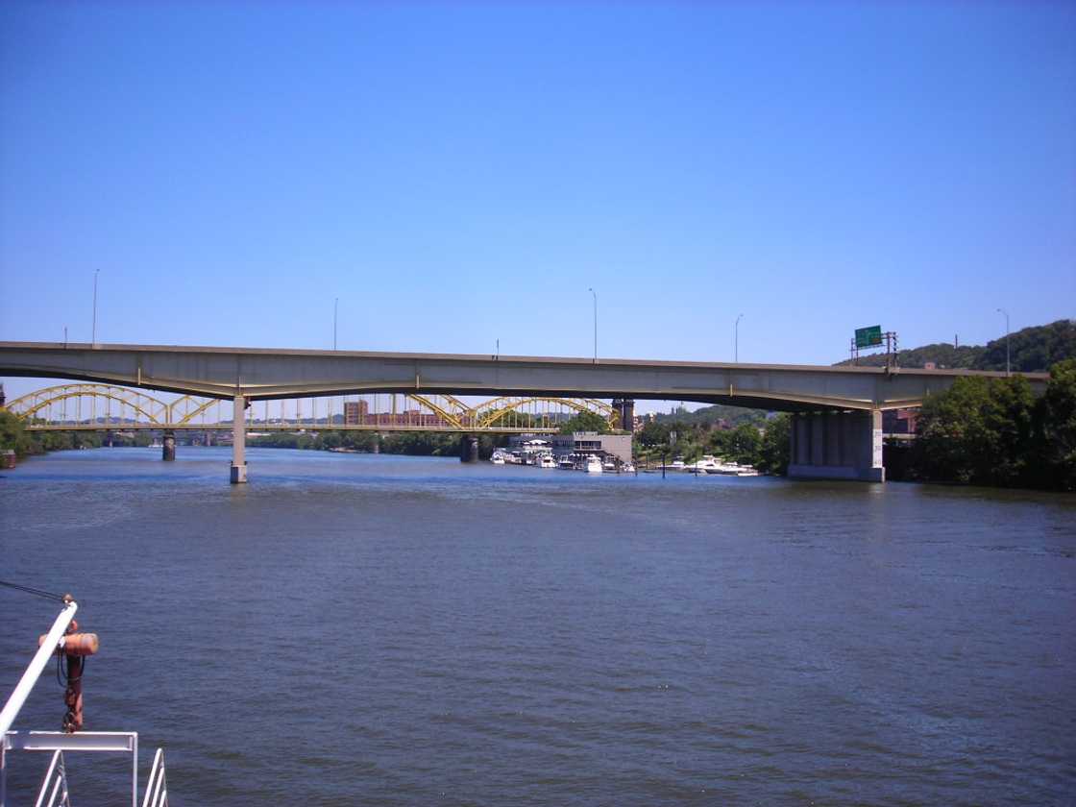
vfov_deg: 37.7
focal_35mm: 38
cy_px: 404
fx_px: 1181
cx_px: 538
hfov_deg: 49.0
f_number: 6.4
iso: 50
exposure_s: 1/156
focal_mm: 6.3
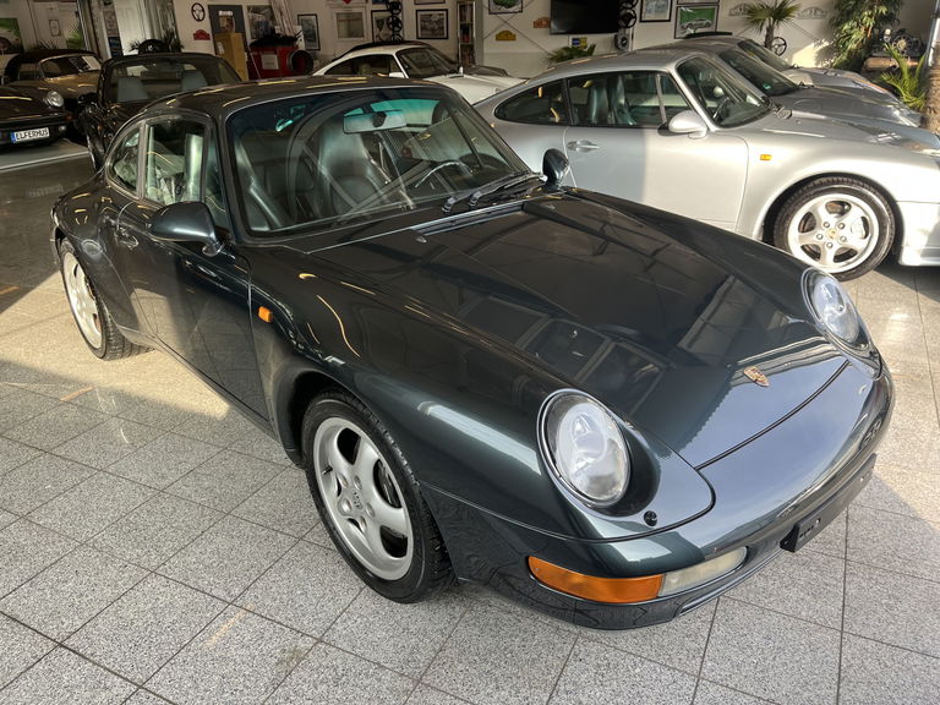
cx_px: 470
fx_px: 706
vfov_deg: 53.1
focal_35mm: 26
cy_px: 352
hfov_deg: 67.3
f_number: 1.6
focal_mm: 5.1
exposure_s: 1/170
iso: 40
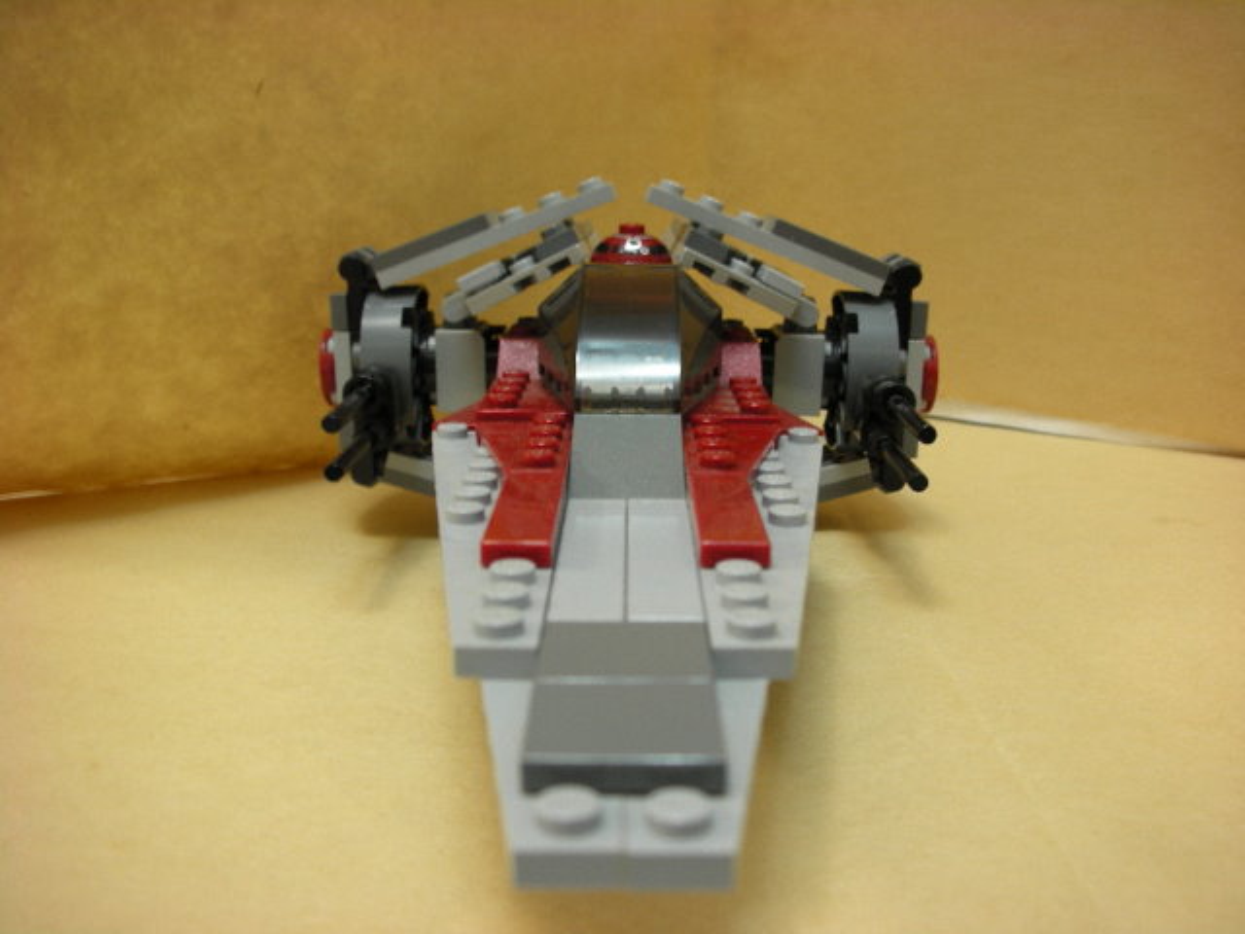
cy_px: 467
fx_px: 1259
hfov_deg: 52.6
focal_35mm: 35
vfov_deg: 40.7
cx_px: 622
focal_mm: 5.8
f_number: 3
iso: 99
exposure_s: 1/4.1
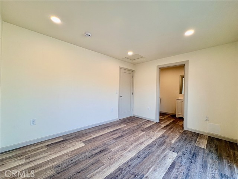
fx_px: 96
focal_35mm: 14
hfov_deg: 102.1
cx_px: 119
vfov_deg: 85.7
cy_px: 90
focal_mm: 2.22
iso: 80
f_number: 2.2
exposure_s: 1/120
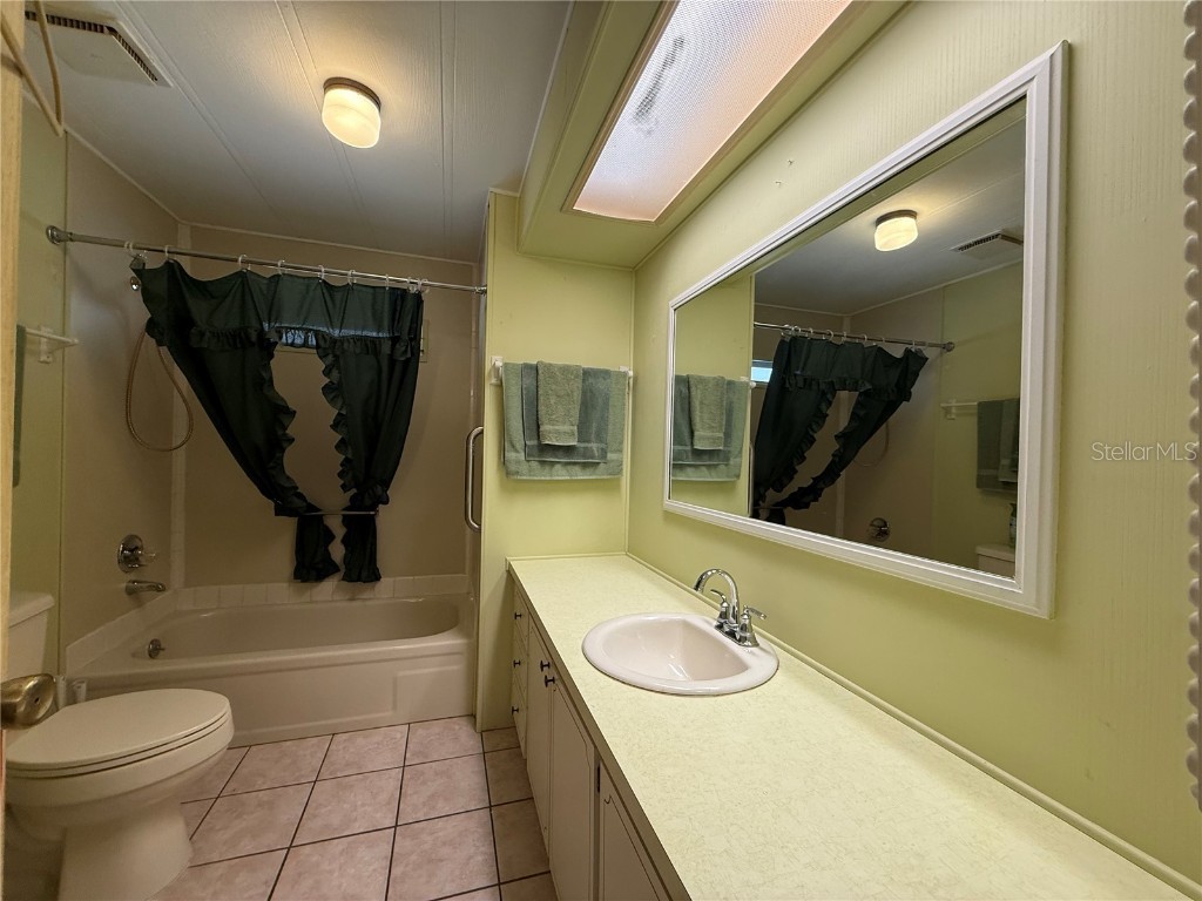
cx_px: 601
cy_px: 450
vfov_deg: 85.7
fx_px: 486
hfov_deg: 102.1
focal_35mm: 14
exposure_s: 1/60
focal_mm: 2.22
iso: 200
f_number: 2.2
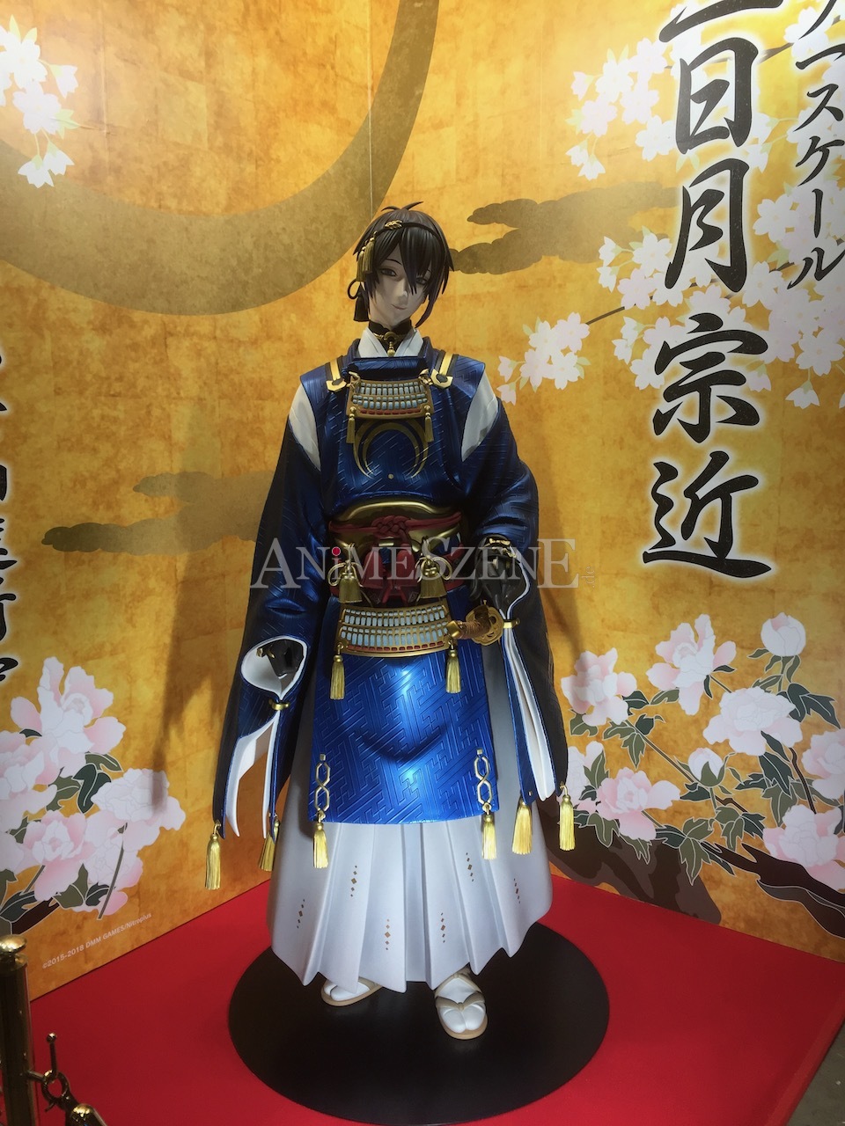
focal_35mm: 29
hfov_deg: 48.2
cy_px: 563
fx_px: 944
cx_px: 422
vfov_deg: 61.7
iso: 50
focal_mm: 4.15
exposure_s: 1/120
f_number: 2.2
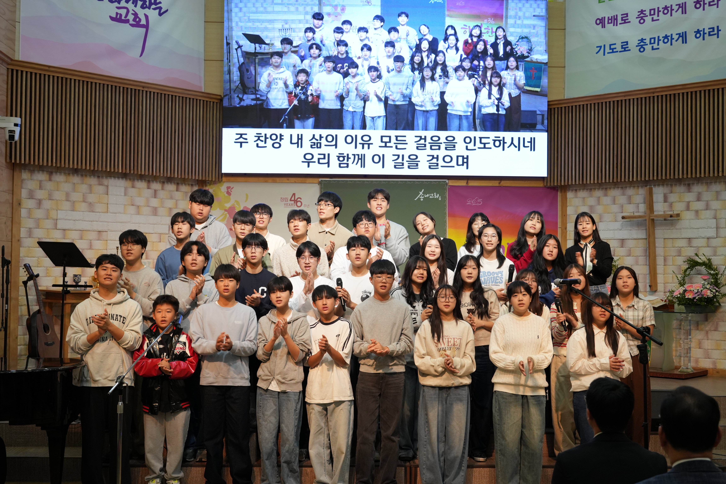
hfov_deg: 41.9
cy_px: 242
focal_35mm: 47
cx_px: 363
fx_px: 948
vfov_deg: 28.6
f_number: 5
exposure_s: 1/125
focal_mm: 47
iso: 1250
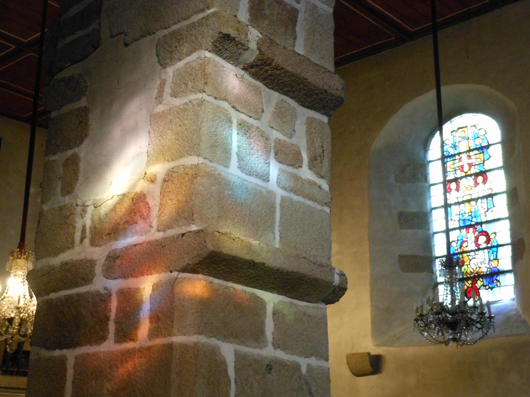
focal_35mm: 54
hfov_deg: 35.5
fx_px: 827
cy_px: 198
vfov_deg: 27.0
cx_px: 265
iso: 500
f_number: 4.9
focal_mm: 9.6
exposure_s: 1/8
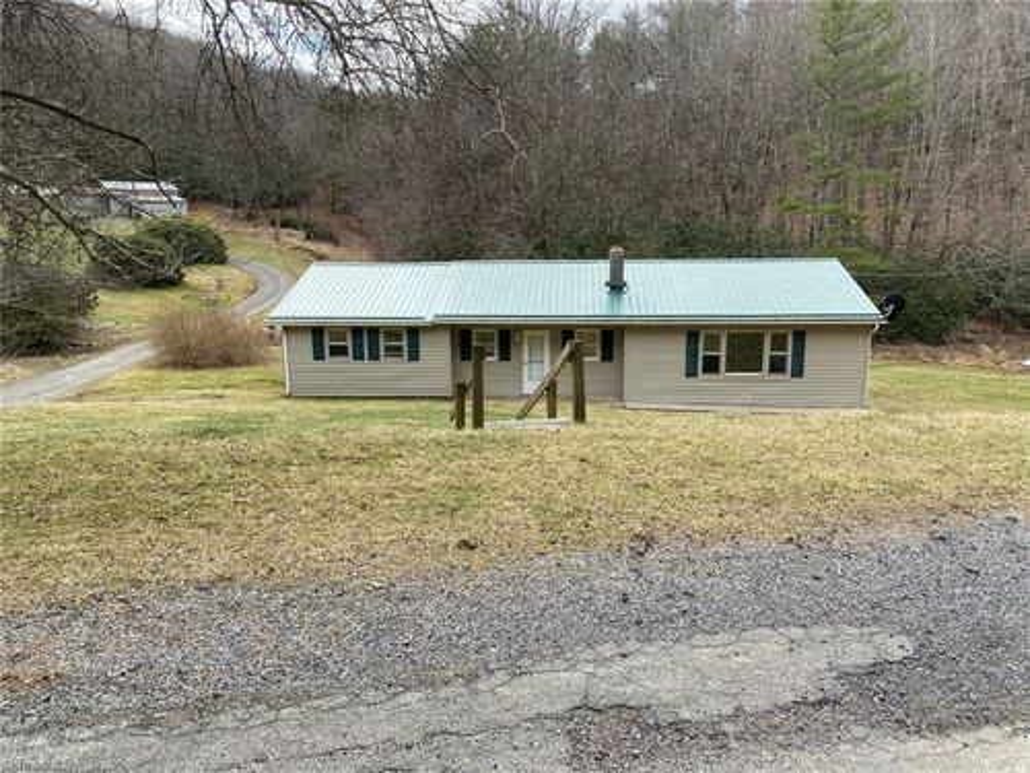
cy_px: 386
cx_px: 515
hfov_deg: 67.3
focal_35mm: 26
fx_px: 774
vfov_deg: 53.1
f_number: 1.8
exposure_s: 1/981
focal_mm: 4.25
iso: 32
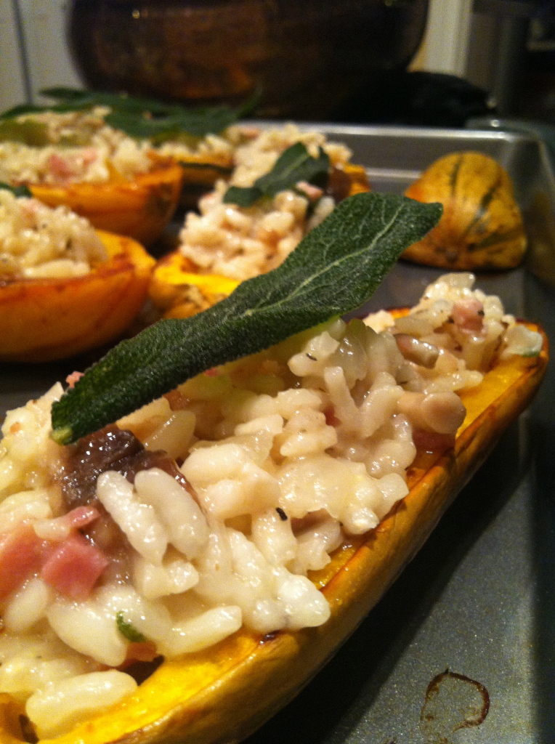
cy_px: 372
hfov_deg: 40.6
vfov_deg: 52.7
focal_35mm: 35
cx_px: 278
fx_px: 751
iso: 250
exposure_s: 1/15
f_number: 2.8
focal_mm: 3.85
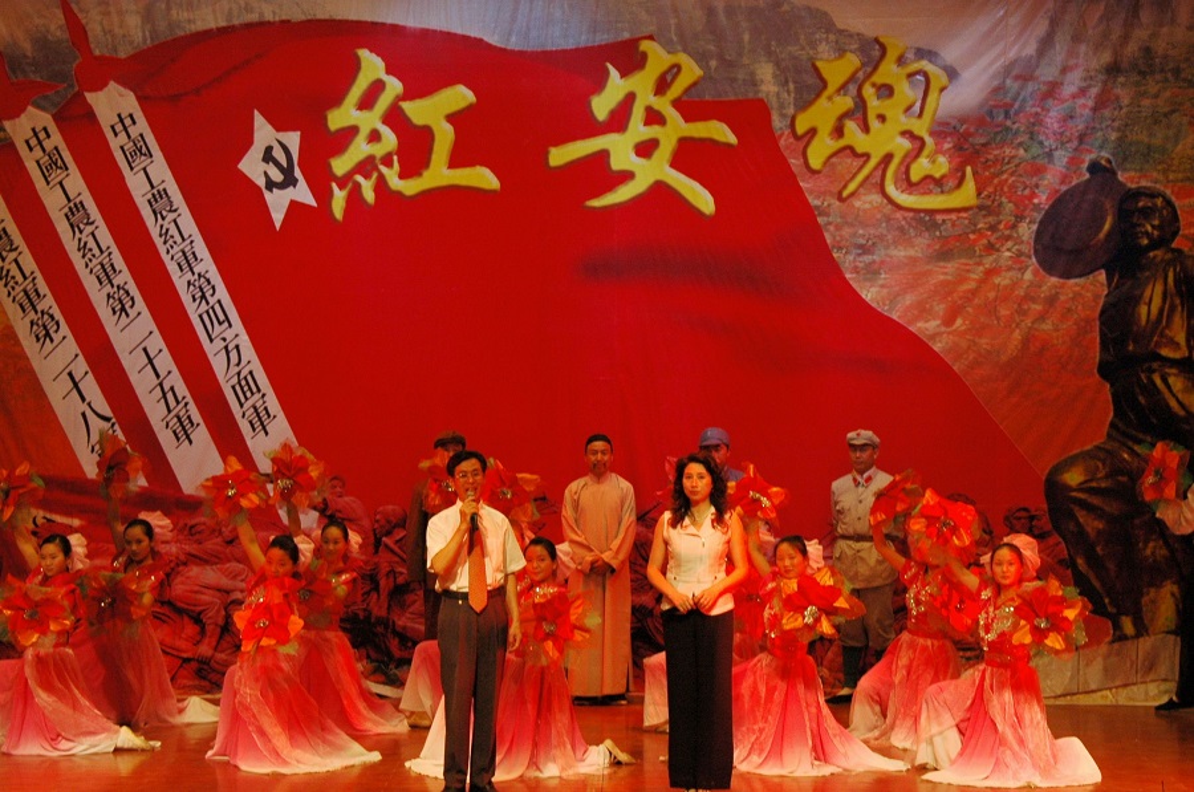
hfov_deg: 23.4
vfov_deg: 15.7
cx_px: 597
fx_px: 2881
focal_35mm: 87
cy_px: 396
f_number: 8
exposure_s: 1/60
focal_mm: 58
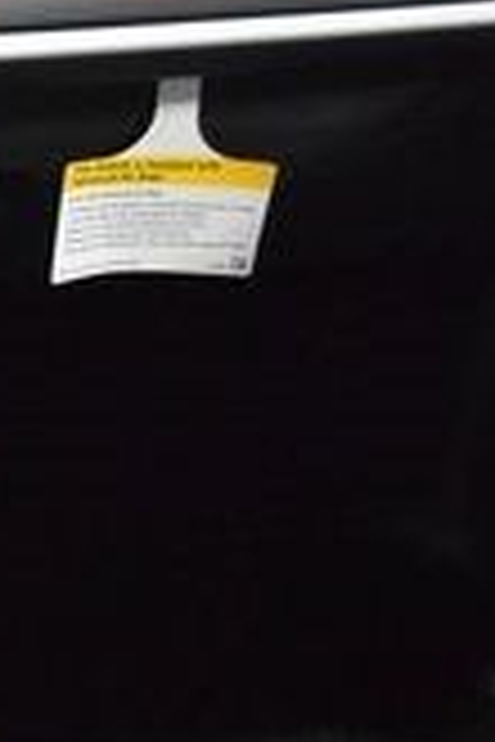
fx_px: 2165
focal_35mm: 105
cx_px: -639
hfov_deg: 11.2
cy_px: 317
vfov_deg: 19.4
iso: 3200
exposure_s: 1/15
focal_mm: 18
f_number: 3.5
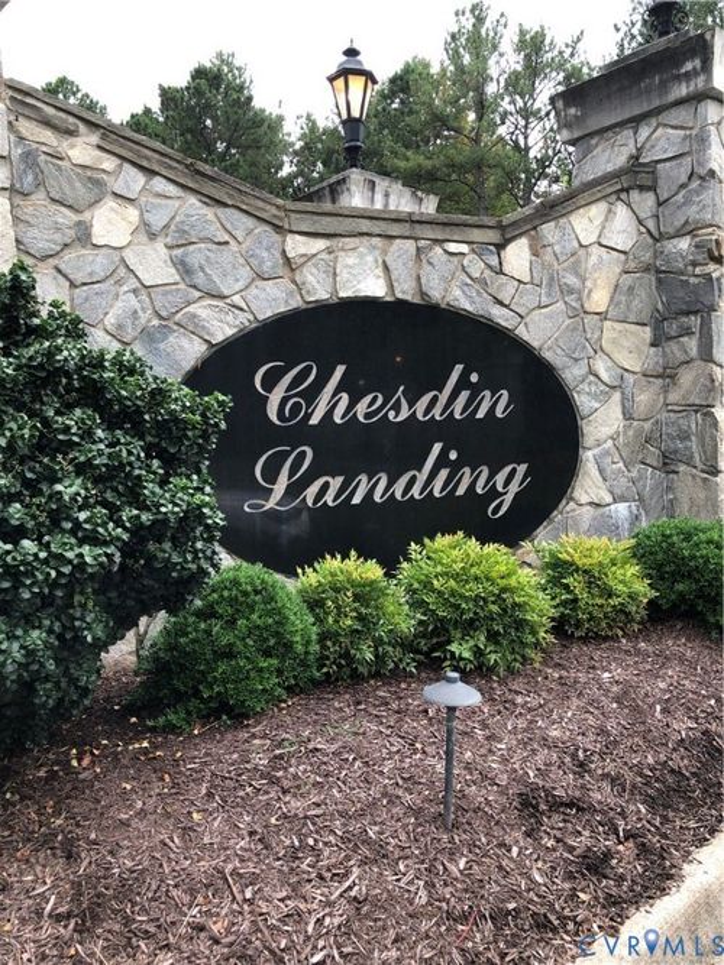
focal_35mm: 28
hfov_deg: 49.7
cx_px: 362
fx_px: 781
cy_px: 482
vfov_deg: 63.5
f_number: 1.8
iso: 32
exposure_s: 1/120
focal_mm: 3.99
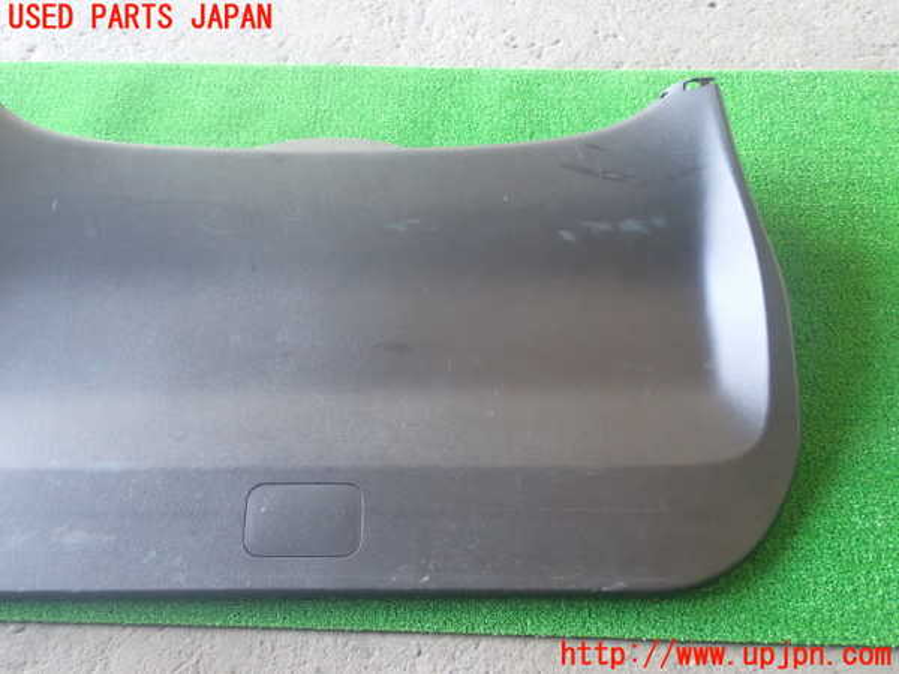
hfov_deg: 45.8
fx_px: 1065
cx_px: 450
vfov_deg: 35.1
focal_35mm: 41
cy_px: 337
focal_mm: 7.31
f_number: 2.8
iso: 800
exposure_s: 1/30
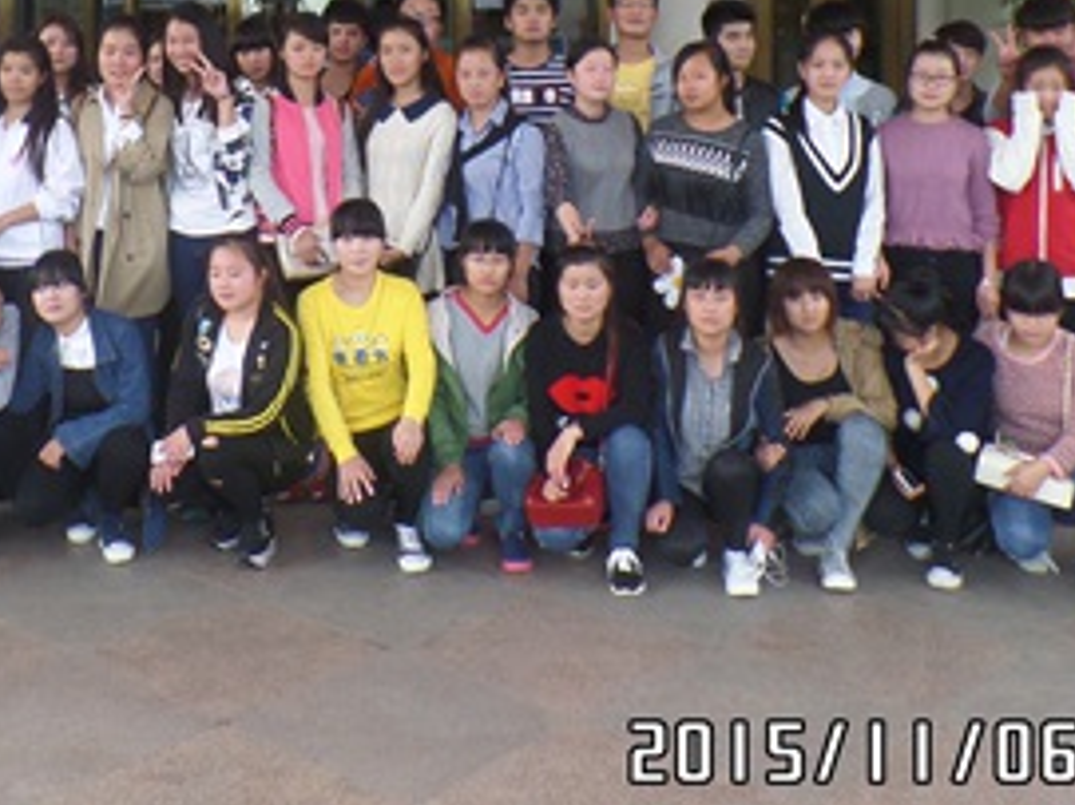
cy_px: -12
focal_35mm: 51
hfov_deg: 37.0
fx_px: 1583
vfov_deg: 26.9
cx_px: 333
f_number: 3.2
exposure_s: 1/30
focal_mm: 4.1
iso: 100
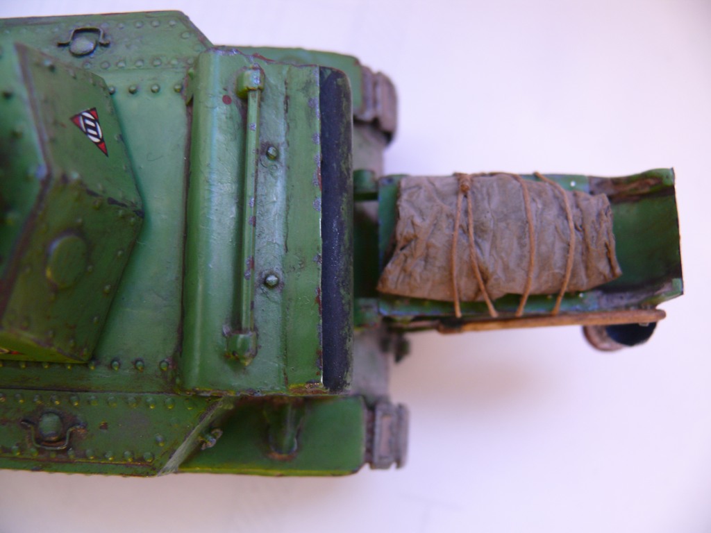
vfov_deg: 40.7
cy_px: 266
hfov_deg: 52.6
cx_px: 356
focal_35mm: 35
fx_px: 719
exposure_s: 1/30
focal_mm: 7.4
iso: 125
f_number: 2.8
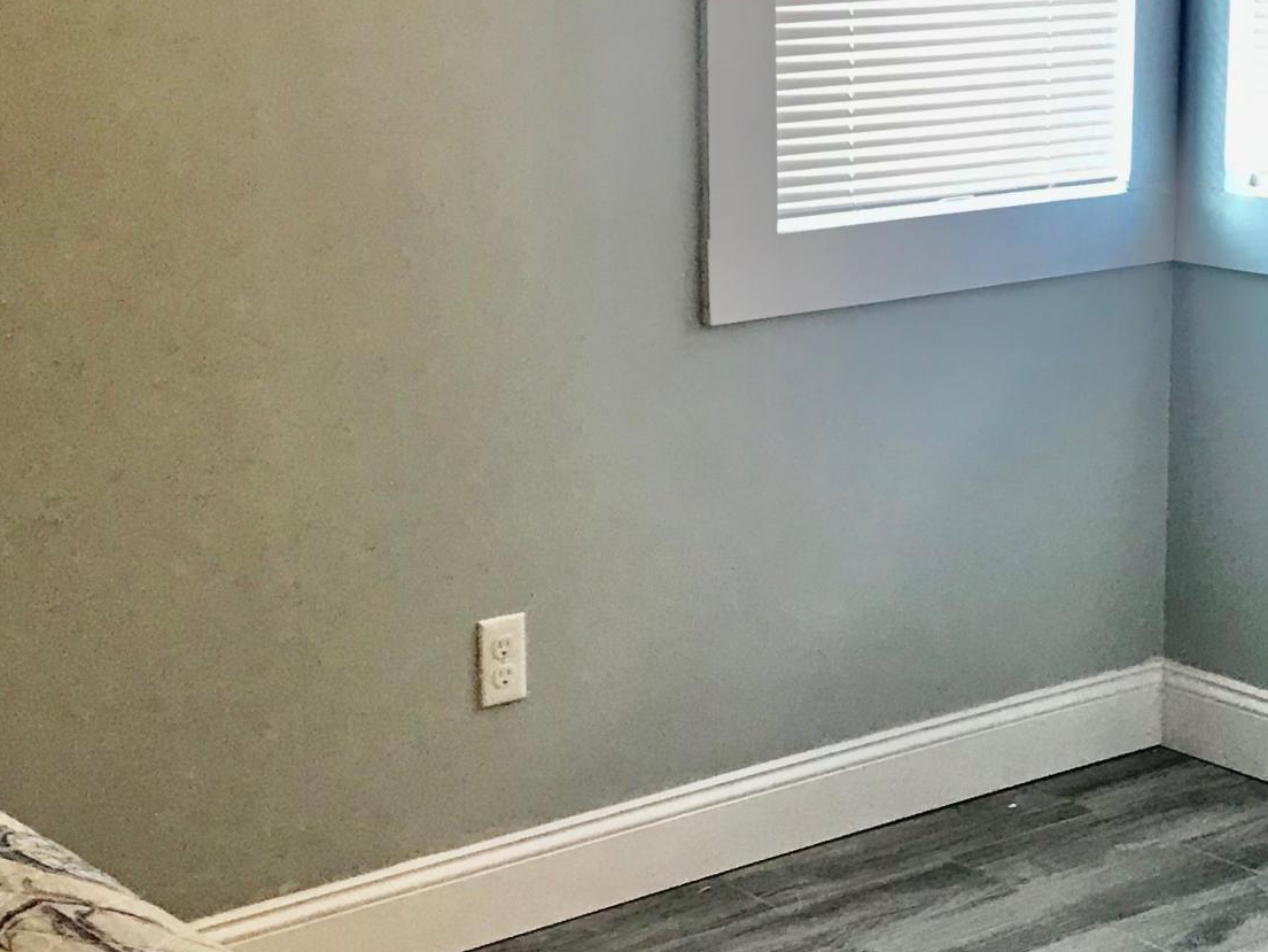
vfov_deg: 19.4
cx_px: 789
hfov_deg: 25.6
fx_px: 2784
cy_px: 470
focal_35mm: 76
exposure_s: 1/20
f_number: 1.8
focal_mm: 3.99
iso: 40
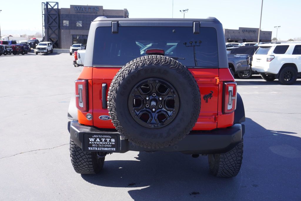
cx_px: 150
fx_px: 301
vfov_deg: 36.9
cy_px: 100
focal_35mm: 36
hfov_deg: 53.1
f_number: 6.3
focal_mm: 24
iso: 100
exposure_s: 1/125
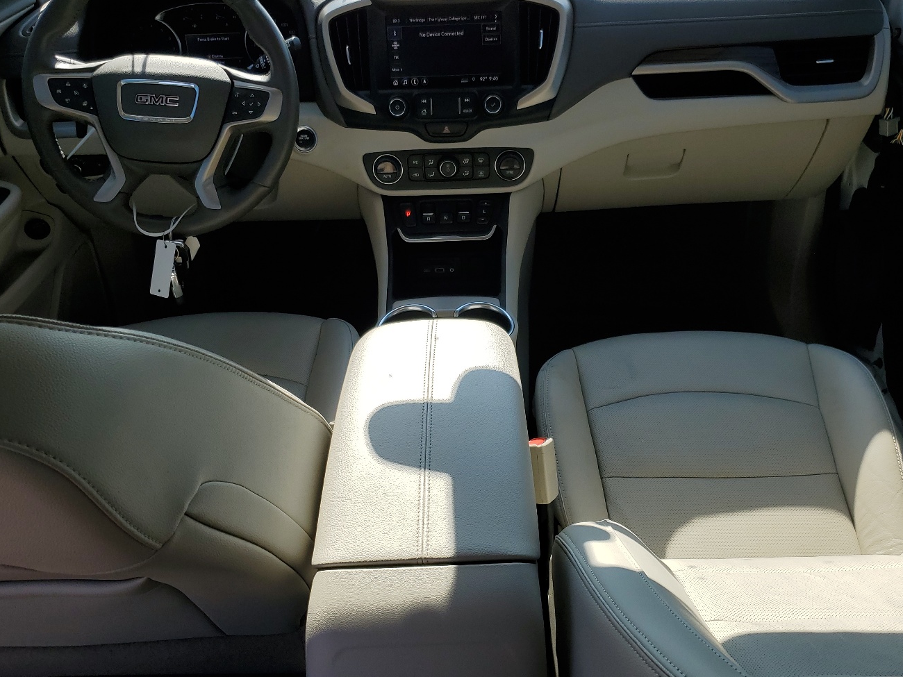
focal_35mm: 32
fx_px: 835
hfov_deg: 56.8
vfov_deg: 44.2
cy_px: 327
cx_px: 449
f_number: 1.5
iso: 50
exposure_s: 1/1667
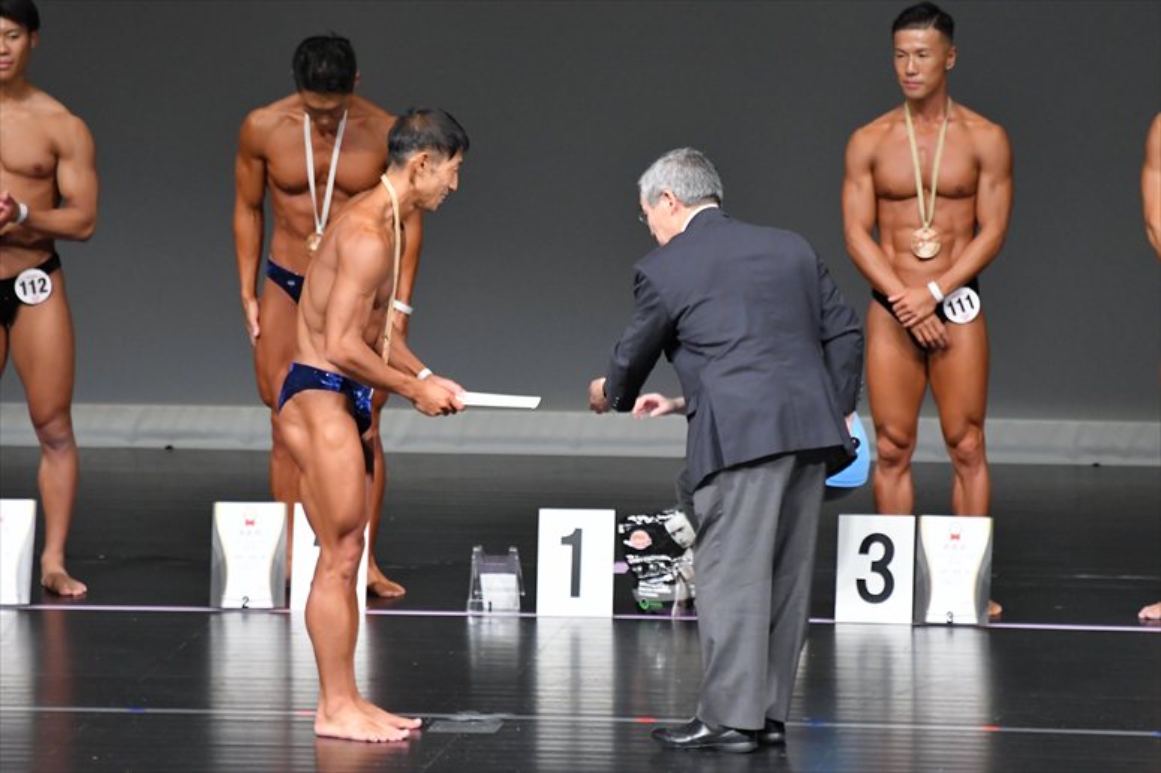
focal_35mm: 345
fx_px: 11121
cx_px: 580
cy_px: 386
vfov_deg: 4.0
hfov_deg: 6.0
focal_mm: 230
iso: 5000
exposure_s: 1/400
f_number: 5.6
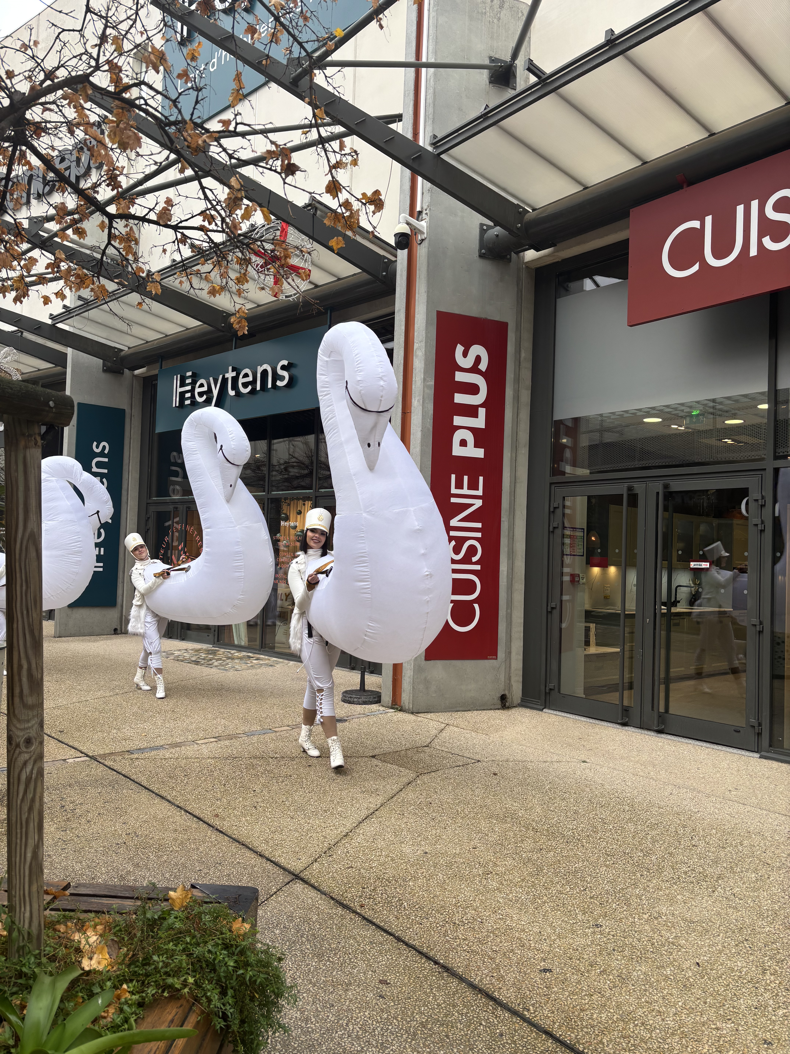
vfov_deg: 67.3
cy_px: 527
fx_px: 791
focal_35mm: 26
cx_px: 395
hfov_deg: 53.1
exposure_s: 1/244
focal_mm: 5.96
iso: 40
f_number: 1.6
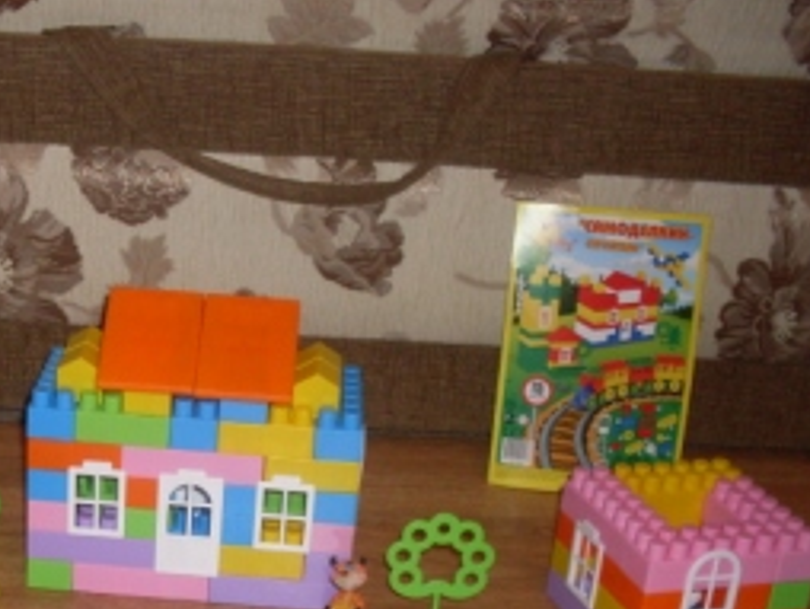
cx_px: 147
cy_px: 526
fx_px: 1569
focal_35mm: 67
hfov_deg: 28.3
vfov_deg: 21.6
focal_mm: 6.3
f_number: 2.8
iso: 100
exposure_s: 1/45
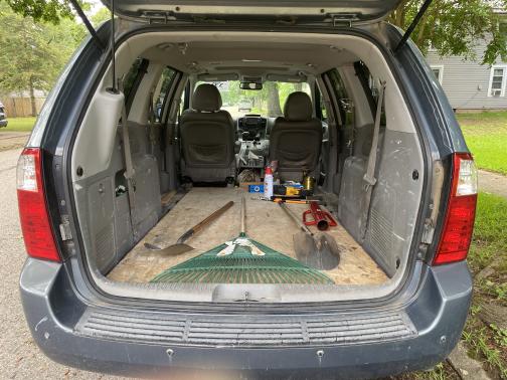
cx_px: 254
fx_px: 381
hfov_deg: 67.3
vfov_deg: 53.1
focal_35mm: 26
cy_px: 190
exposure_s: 1/121
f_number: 1.8
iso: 64
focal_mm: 4.25
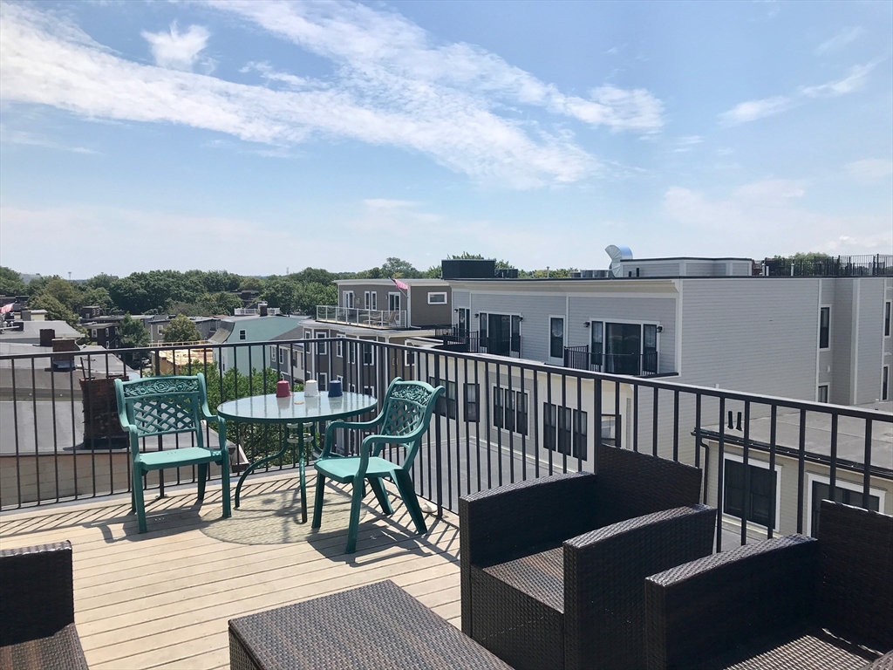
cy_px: 335
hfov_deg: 63.4
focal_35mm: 28
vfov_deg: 49.7
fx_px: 722
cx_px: 446
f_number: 1.8
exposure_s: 1/3546
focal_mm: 3.99
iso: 20
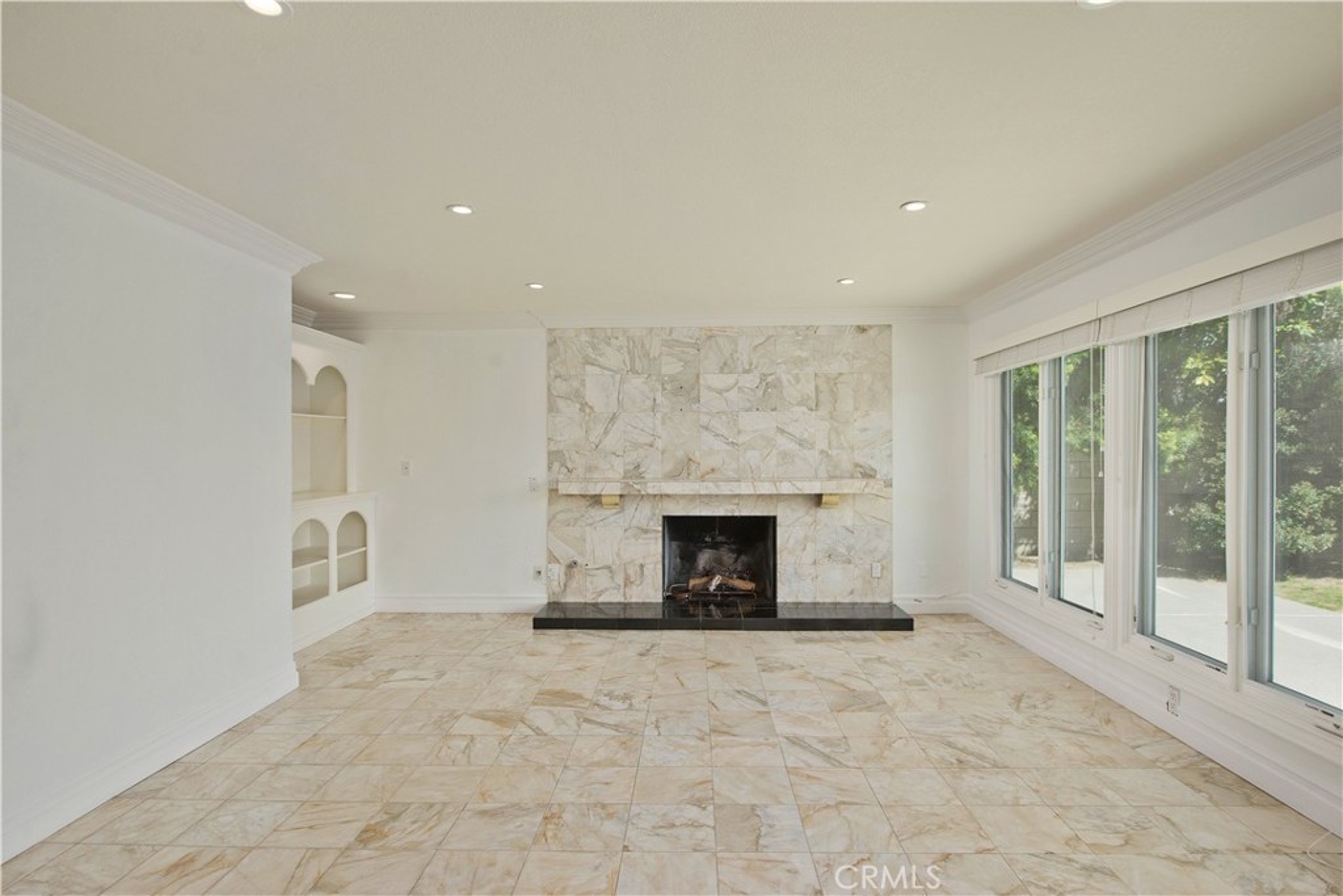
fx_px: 709
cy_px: 448
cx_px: 672
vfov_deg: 64.6
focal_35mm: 19
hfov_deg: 86.9
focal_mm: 19
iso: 400
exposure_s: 1/500
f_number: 7.1
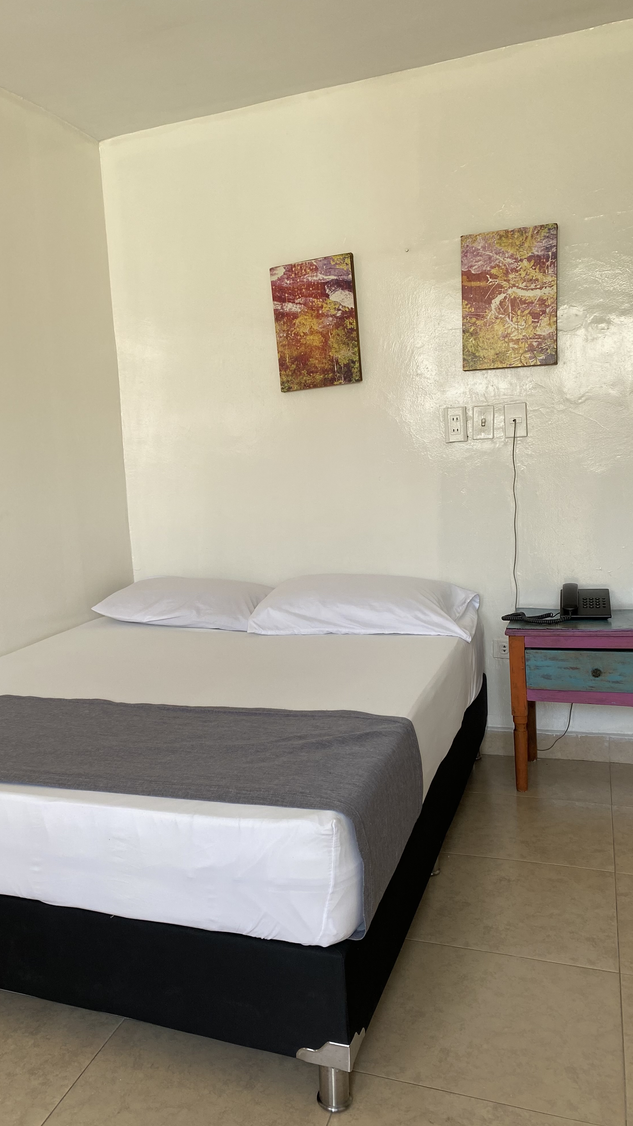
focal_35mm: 29
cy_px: 573
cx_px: 211
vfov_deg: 66.1
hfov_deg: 39.7
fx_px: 865
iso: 64
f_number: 1.8
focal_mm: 4.25
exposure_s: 1/122
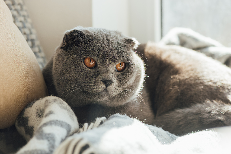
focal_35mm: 105
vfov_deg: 13.0
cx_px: 116
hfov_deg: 19.5
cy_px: 77
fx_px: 674
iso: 200
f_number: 4.5
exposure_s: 1/320
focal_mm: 105
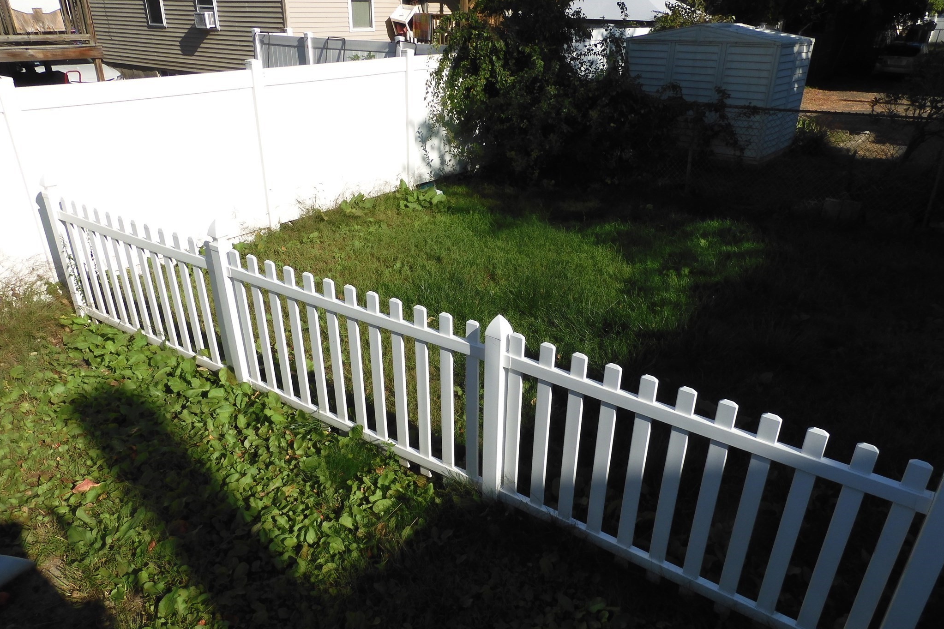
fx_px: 655
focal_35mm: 25
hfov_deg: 71.5
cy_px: 351
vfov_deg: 51.2
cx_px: 472
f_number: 3.4
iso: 100
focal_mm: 4.3
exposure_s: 1/1600
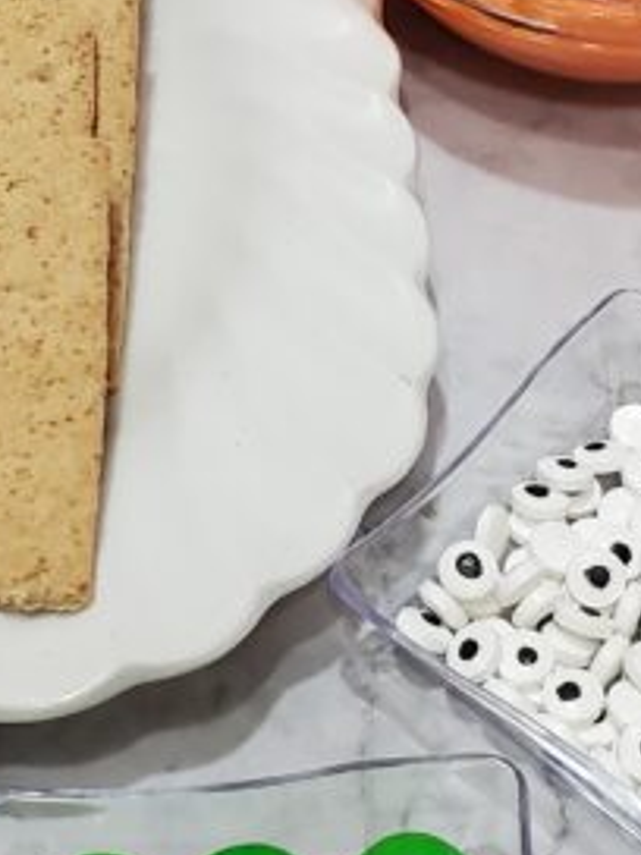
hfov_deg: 15.1
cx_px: 211
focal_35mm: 98
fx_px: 2420
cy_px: 170
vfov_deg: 19.8
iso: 320
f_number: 2.4
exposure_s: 1/40
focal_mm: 4.3
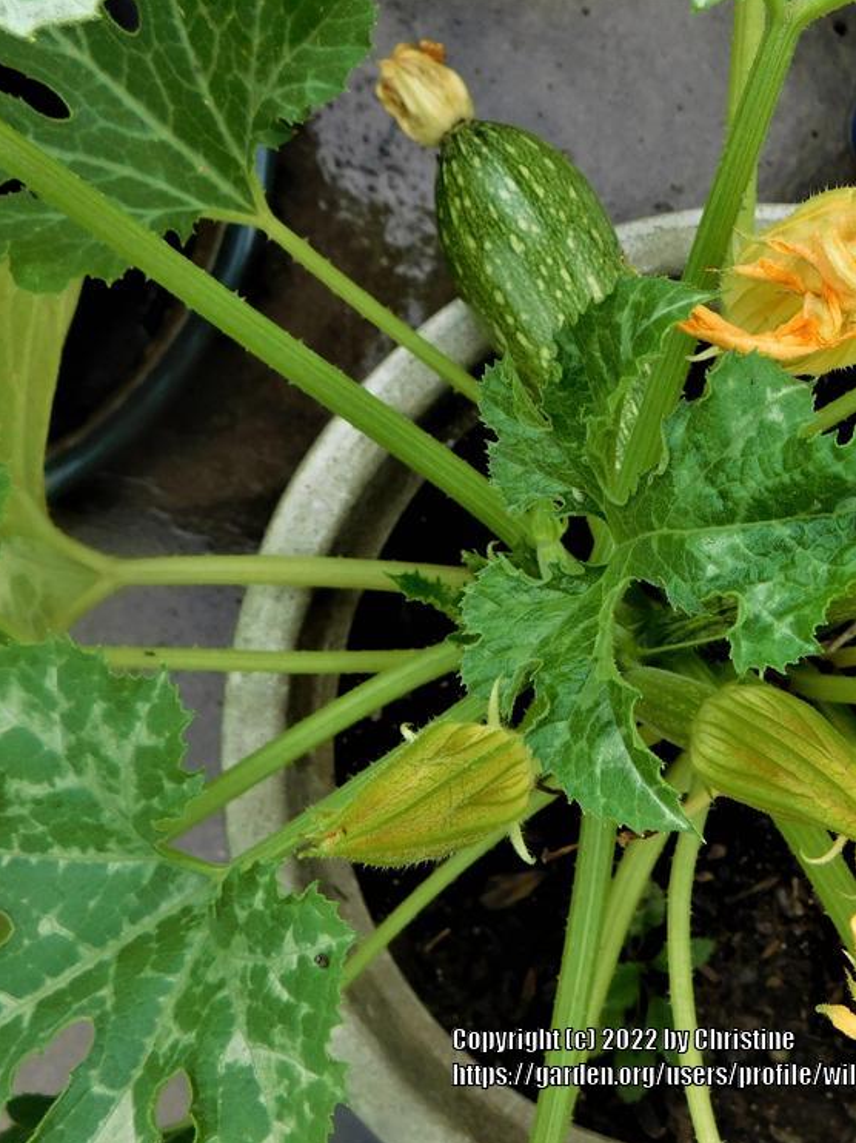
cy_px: 572
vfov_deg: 58.4
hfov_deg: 43.6
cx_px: 667
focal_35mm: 31
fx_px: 1023
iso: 125
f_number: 3
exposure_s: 1/500
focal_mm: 4
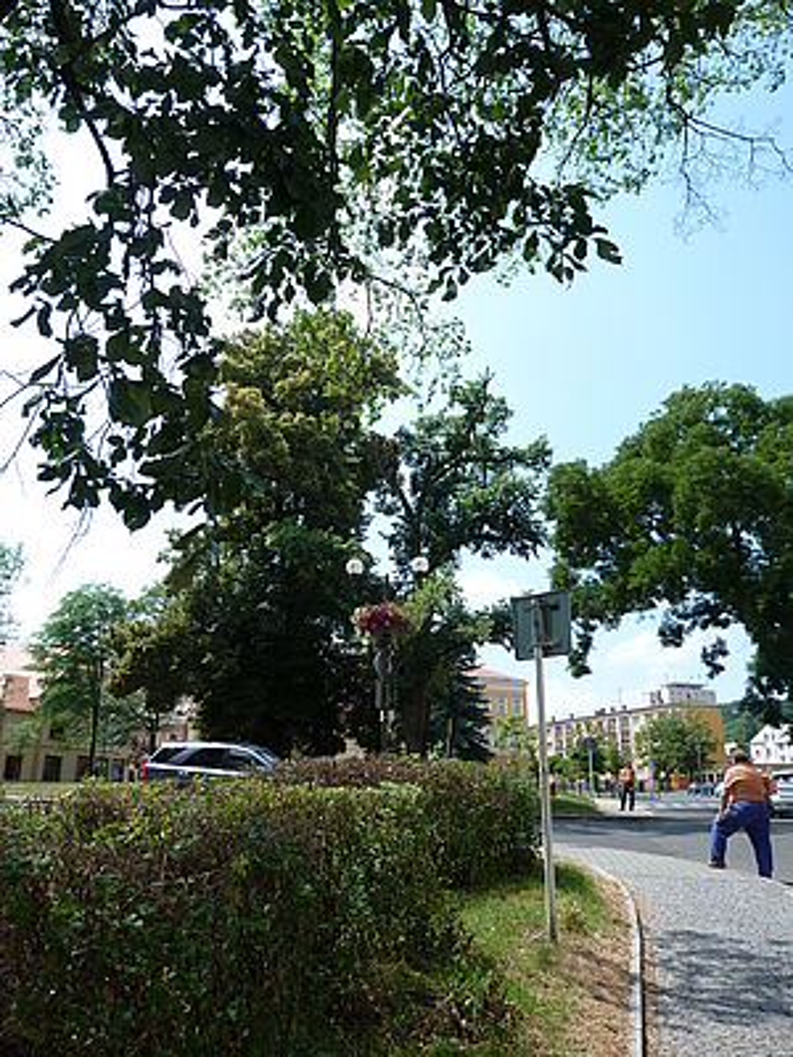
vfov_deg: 69.4
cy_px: 528
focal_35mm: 25
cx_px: 396
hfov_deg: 54.9
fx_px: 764
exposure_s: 1/400
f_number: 4
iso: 80
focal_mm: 4.1
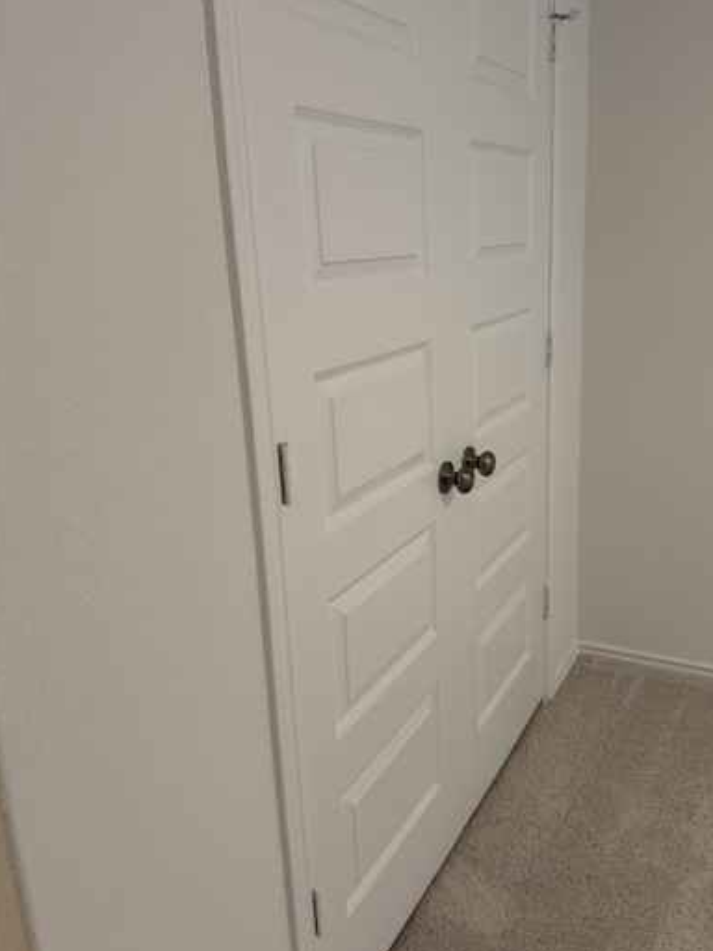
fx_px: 824
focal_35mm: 30
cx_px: 436
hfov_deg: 46.5
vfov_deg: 60.0
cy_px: 472
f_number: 1.78
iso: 125
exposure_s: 1/60
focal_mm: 6.76
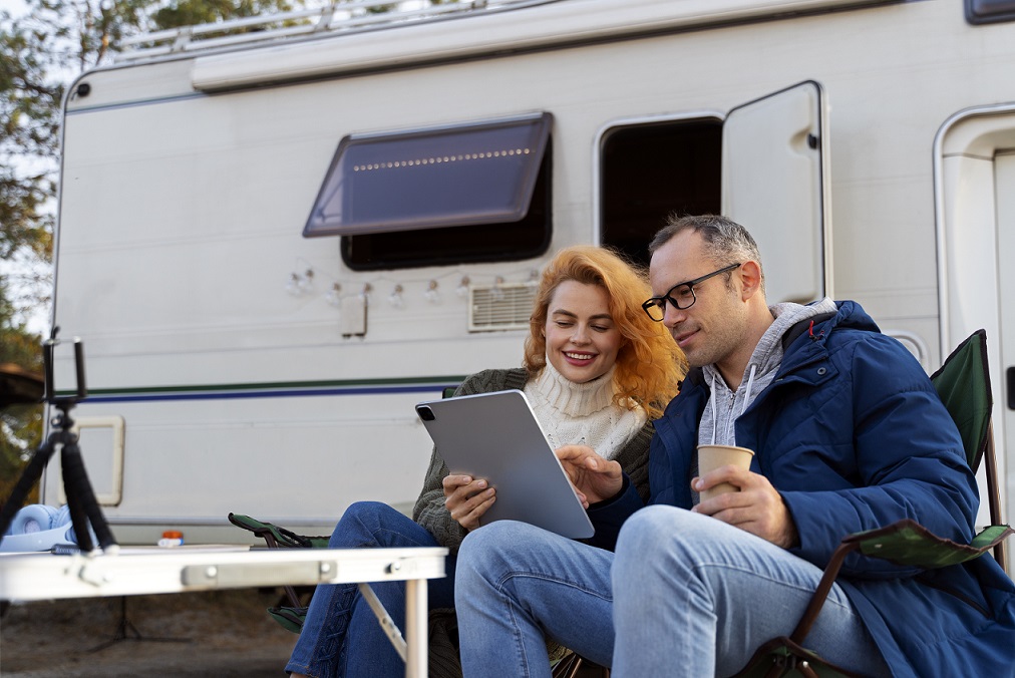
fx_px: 1157
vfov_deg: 32.7
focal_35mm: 41
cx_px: 508
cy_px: 339
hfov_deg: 47.4
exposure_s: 1/500
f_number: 2.8
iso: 320
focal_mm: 41
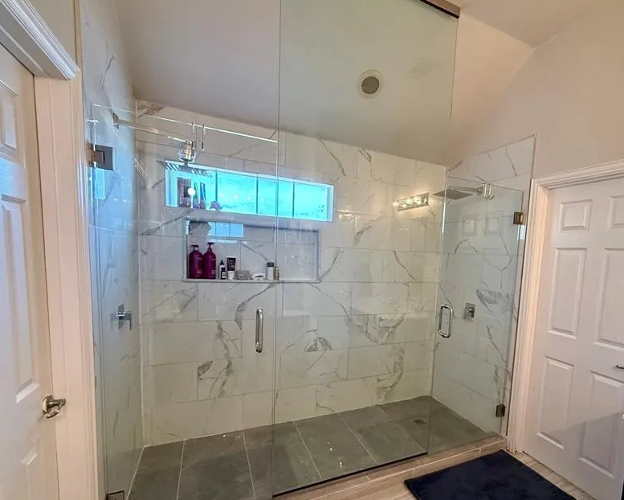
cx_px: 382
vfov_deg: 73.3
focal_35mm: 18
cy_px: 290
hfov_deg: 85.0
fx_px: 333
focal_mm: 2.22
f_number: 2.2
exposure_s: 1/120
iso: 400
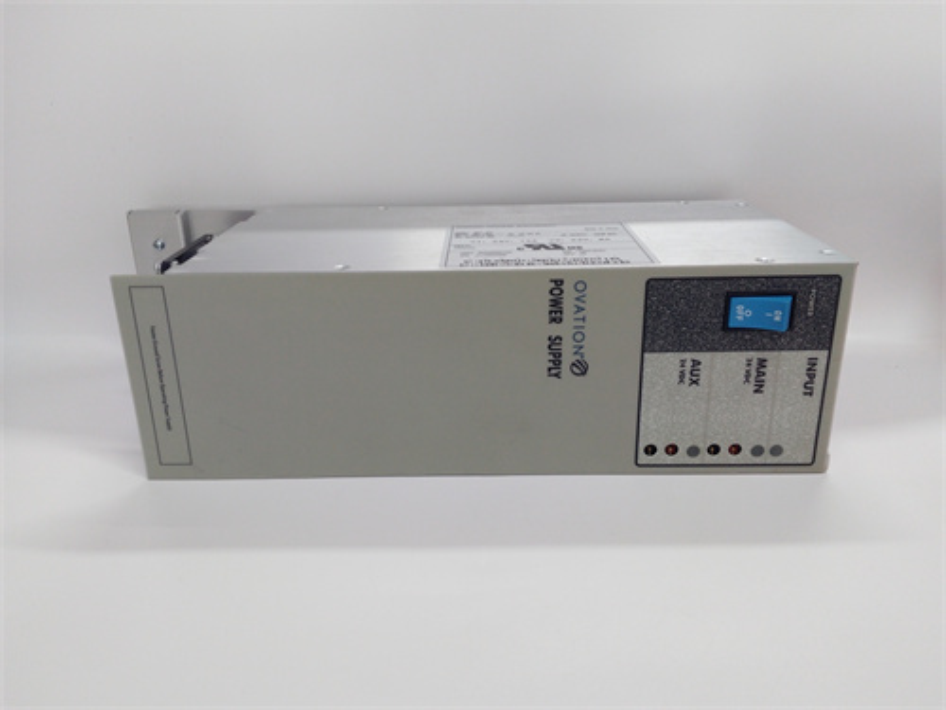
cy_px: 355
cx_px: 473
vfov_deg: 51.4
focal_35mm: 27
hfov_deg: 65.3
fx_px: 738
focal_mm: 3.79
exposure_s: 1/33
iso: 107
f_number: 2
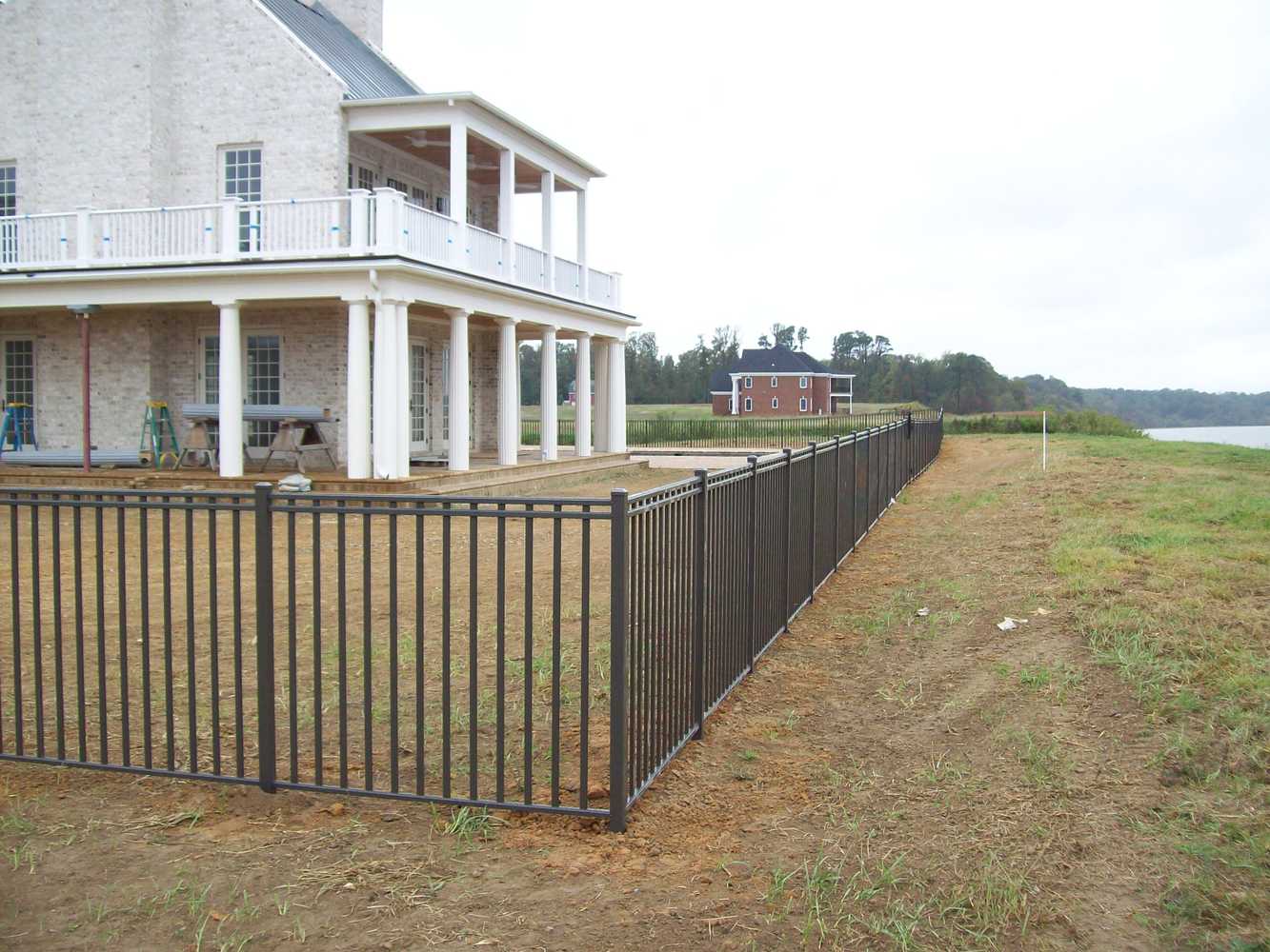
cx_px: 635
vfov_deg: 39.7
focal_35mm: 36
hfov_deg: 51.4
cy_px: 476
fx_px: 1321
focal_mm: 6
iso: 80
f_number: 2.7
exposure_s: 1/214
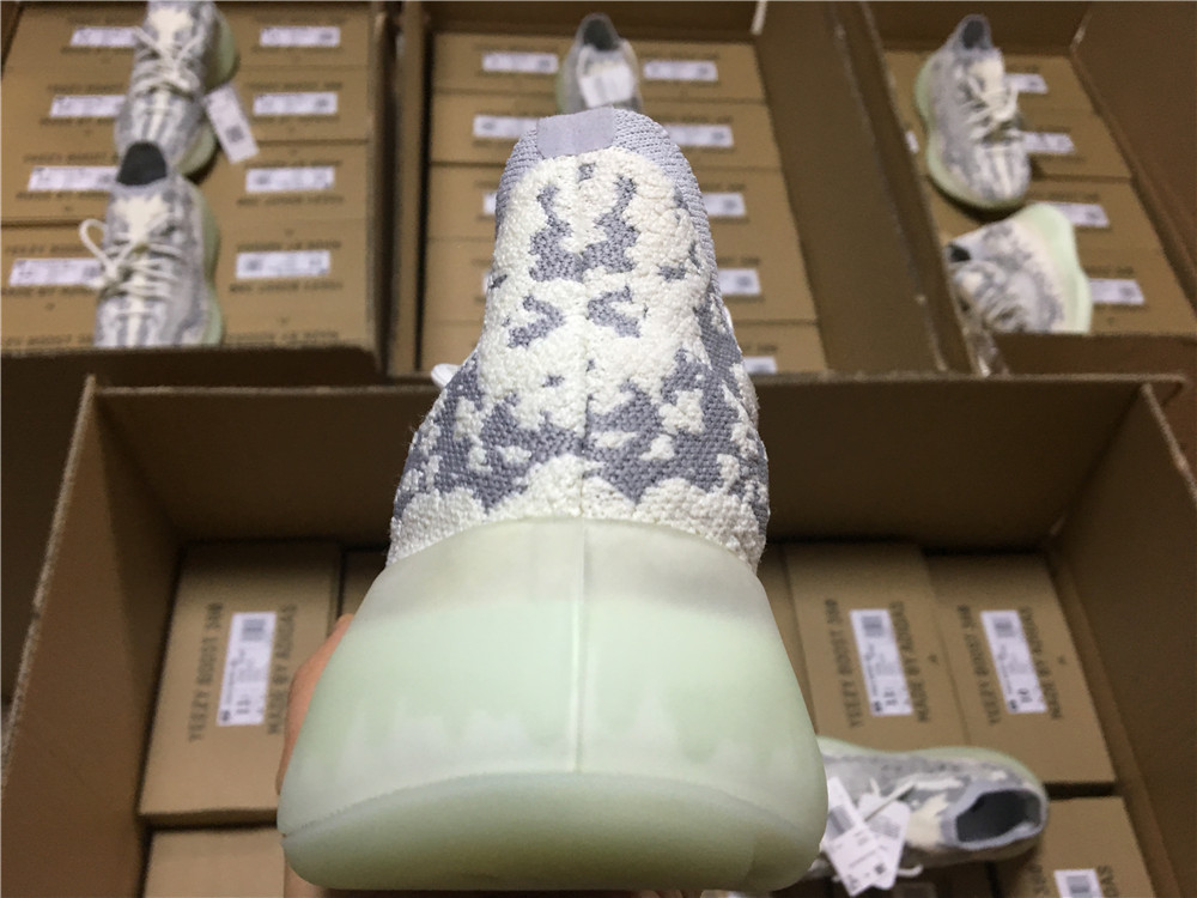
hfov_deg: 61.7
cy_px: 449
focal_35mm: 29
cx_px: 598
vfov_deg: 48.2
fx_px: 1003
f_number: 2.2
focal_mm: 4.15
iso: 125
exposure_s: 1/33
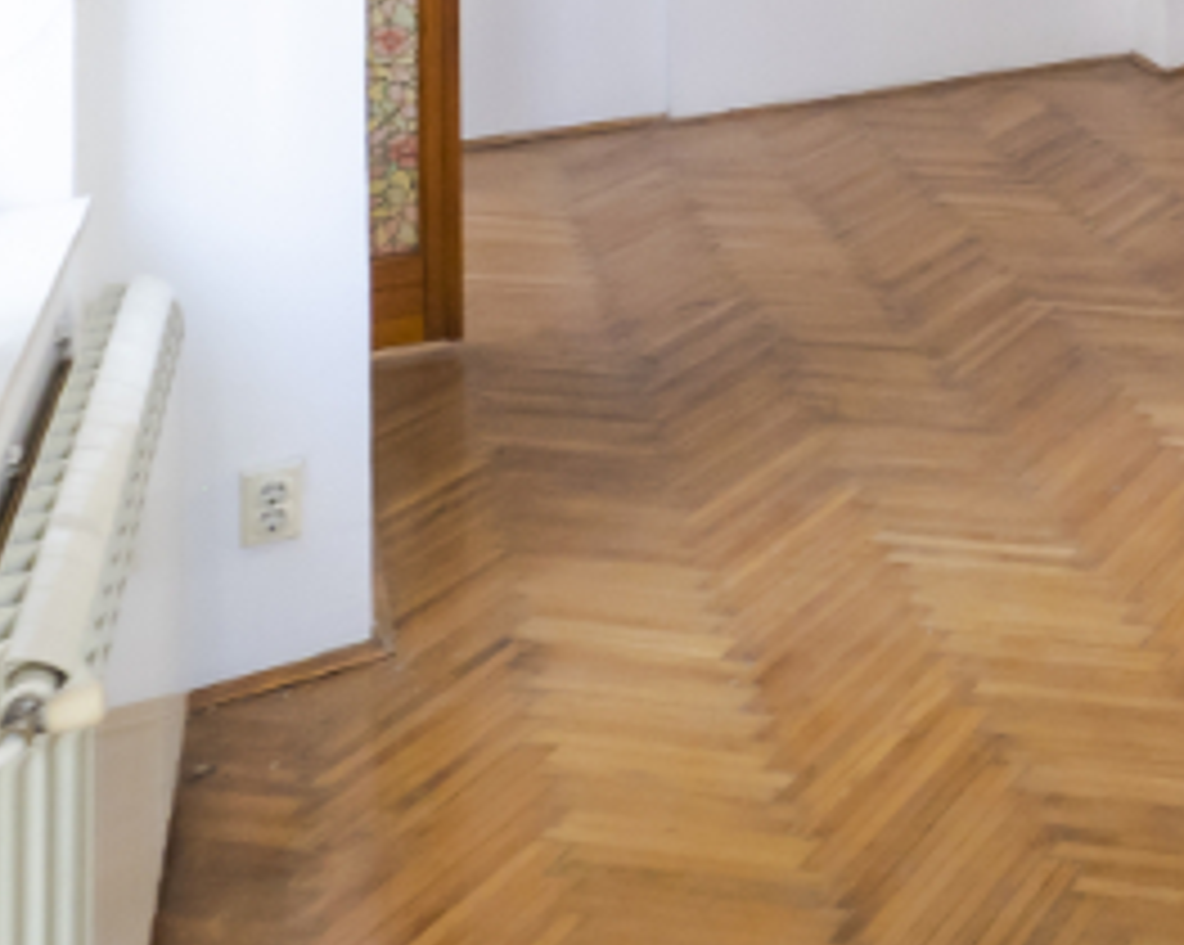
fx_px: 1821
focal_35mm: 52
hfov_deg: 25.5
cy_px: -346
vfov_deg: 24.6
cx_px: 1841
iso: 400
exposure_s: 1/40
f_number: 4
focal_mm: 7
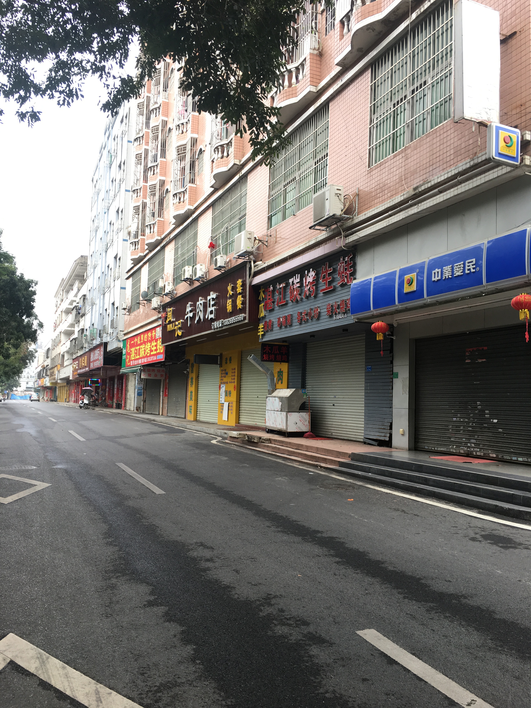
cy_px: 354
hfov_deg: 48.2
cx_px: 266
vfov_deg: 61.7
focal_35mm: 29
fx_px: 593
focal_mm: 4.15
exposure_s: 1/100
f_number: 2.2
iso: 25
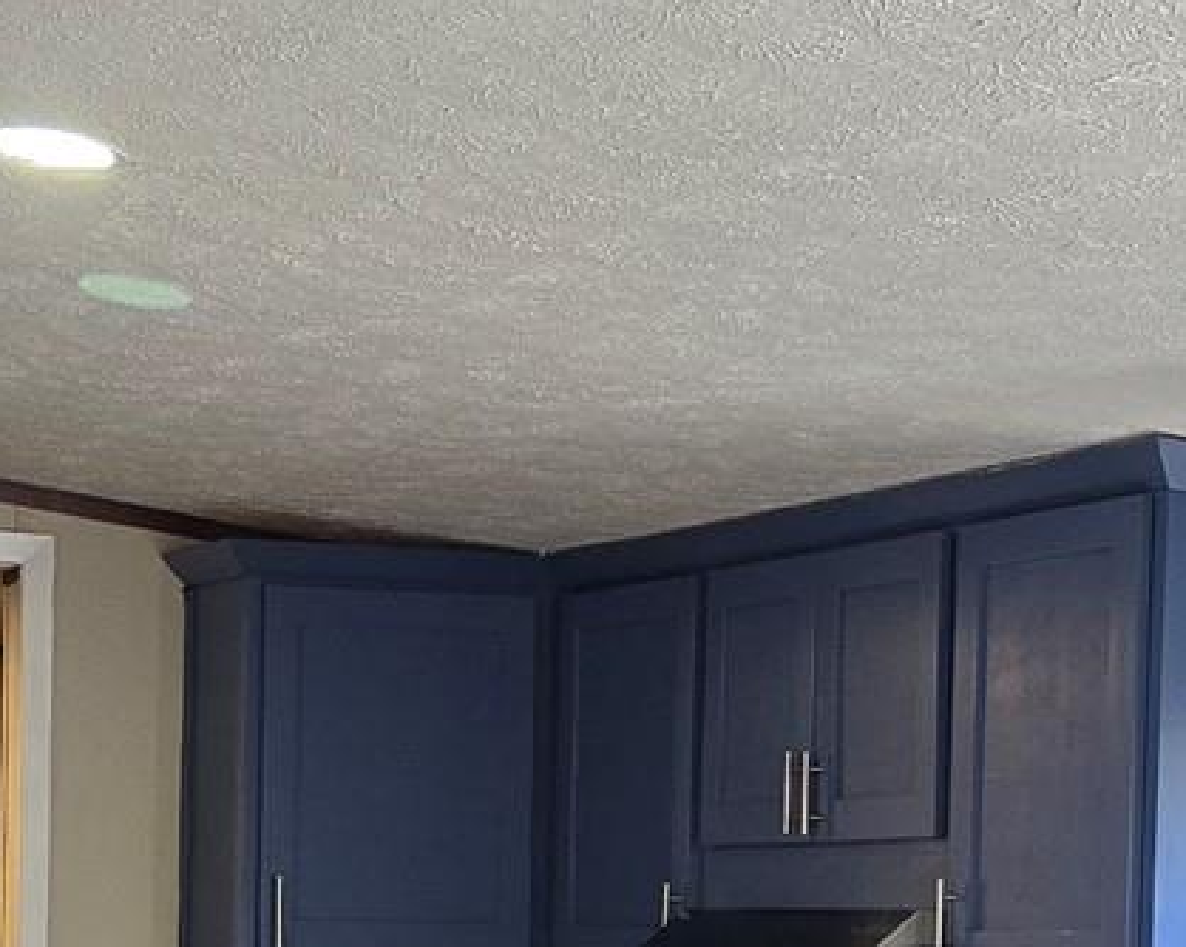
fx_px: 3859
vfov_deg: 13.8
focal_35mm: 110
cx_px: 306
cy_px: 992
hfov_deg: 17.4
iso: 200
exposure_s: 1/180
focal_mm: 6.3
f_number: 1.7
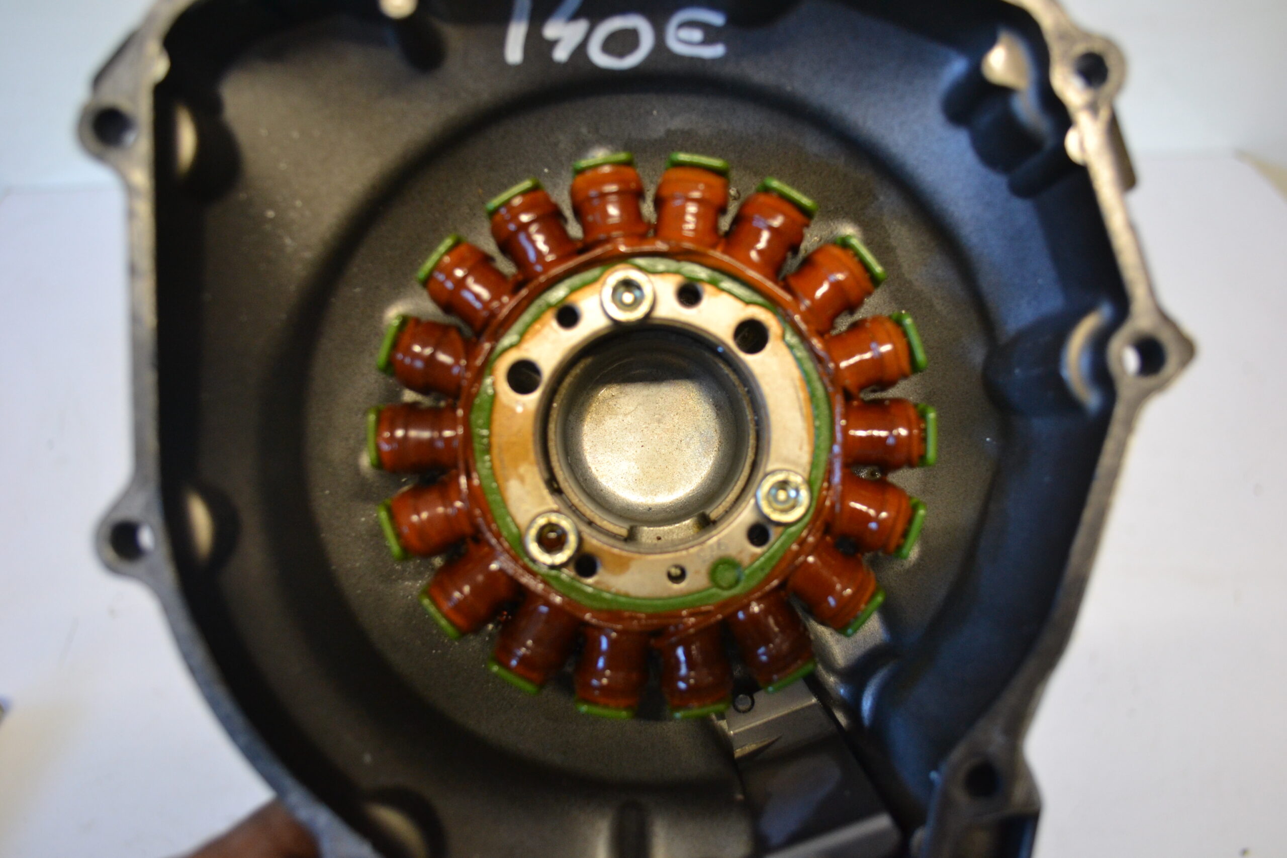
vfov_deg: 40.0
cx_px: 644
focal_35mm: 33
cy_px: 429
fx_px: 1180
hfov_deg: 57.2
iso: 900
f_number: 4
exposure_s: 1/60
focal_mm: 22
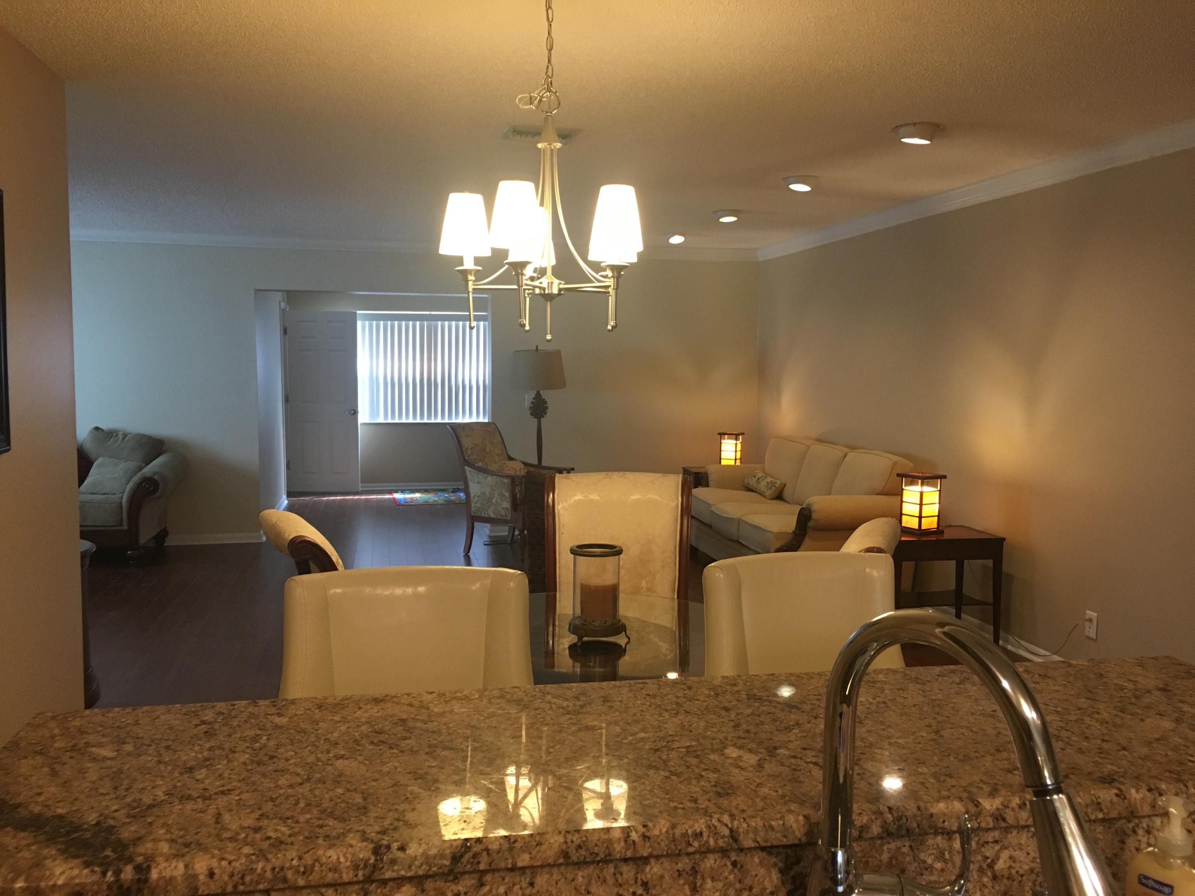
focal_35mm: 29
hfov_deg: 61.7
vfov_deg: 48.2
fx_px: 1001
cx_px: 598
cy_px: 448
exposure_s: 1/30
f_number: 2.2
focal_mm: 4.15
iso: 125
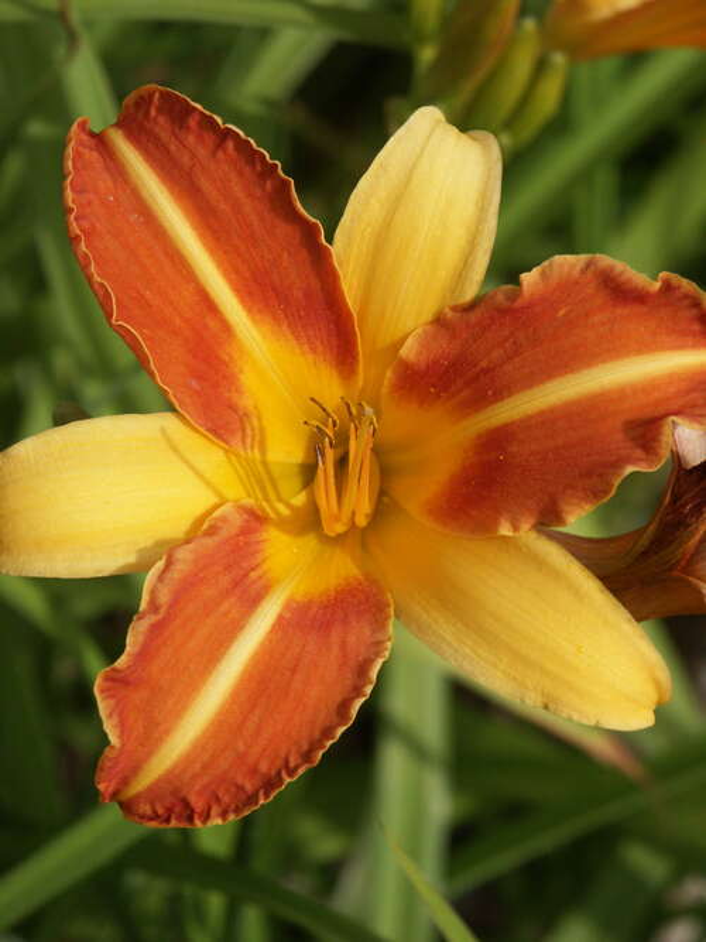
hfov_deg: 7.5
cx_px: 353
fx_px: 5413
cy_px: 471
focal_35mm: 199
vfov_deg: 9.9
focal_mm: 50.48
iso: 100
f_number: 4.5
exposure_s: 1/1000
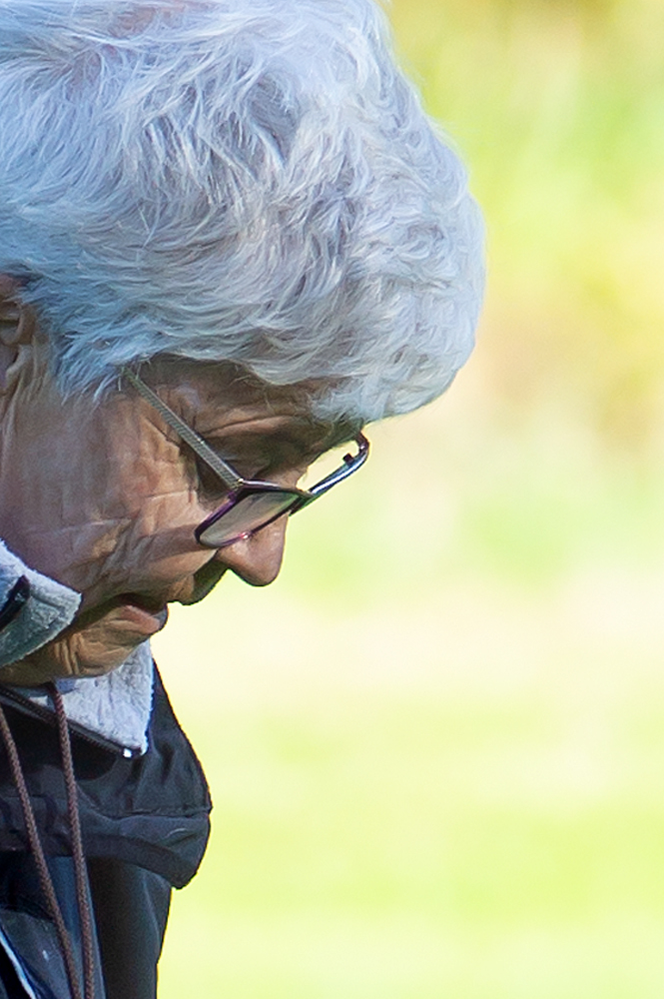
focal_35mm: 1326
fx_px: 36747
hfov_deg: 1.0
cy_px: 1824
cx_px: -486
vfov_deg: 1.6
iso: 100
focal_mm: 180
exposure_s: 1/320
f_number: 3.2
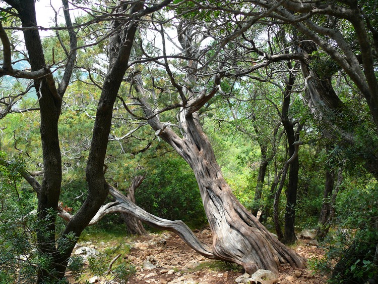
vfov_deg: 40.7
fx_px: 382
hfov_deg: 52.6
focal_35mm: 35
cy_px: 142
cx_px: 189
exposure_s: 1/80
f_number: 2.8
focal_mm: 7.4
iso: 100
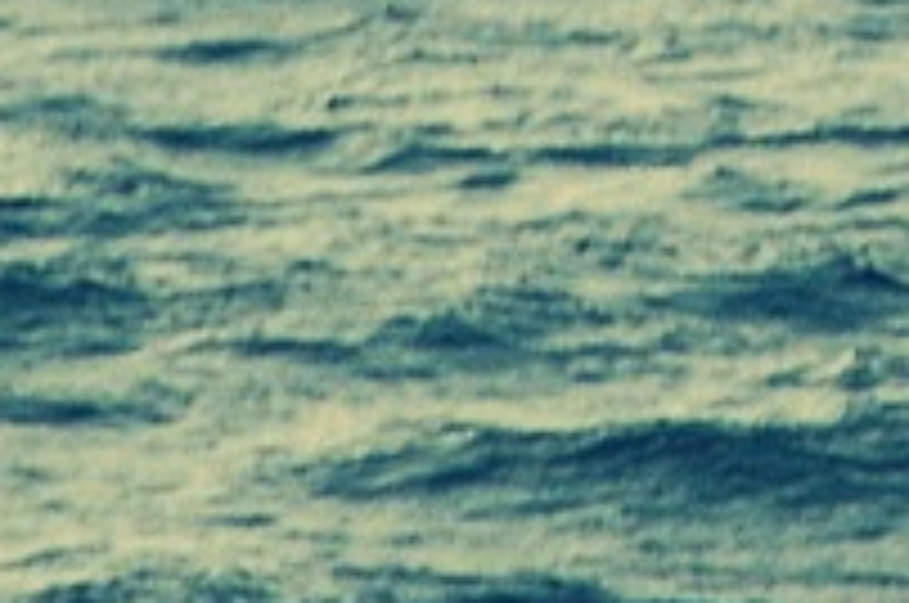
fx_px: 45100
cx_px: 1096
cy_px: -752
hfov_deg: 1.2
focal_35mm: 1789
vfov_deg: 0.8
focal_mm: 200
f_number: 10
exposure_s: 1/160
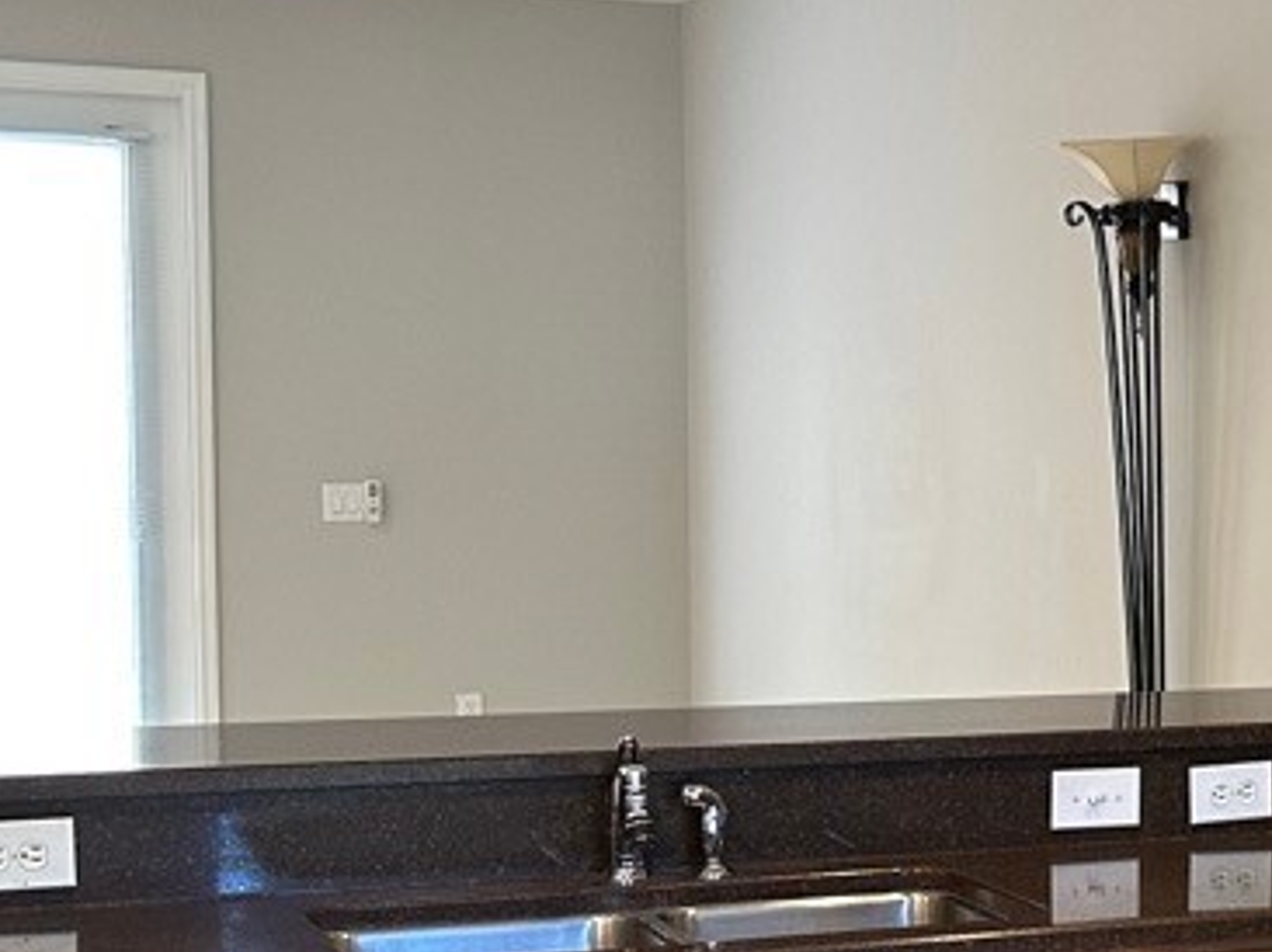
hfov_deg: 21.2
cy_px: 684
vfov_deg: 17.5
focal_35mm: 84
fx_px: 3085
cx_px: 1640
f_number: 1.78
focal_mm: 6.86
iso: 200
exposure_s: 1/60
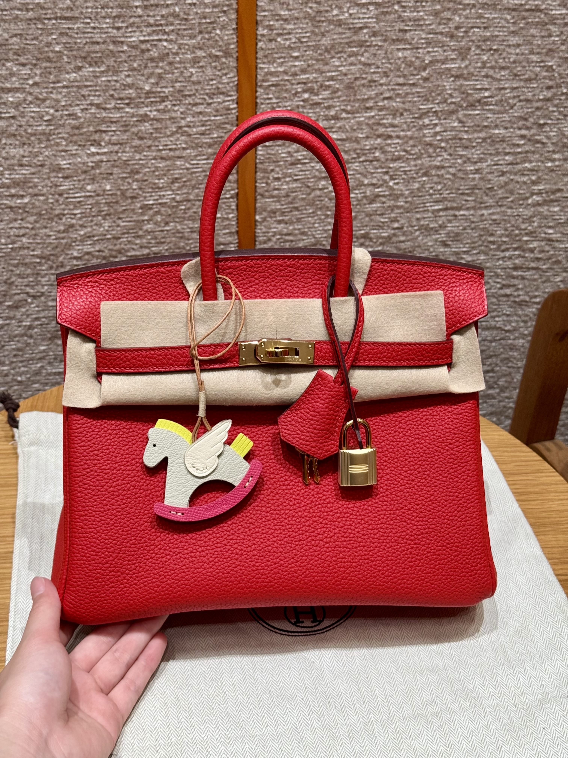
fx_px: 1050
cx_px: 284
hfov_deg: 30.3
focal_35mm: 48
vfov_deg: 39.7
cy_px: 379
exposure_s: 1/87
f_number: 1.78
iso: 100
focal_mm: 6.76
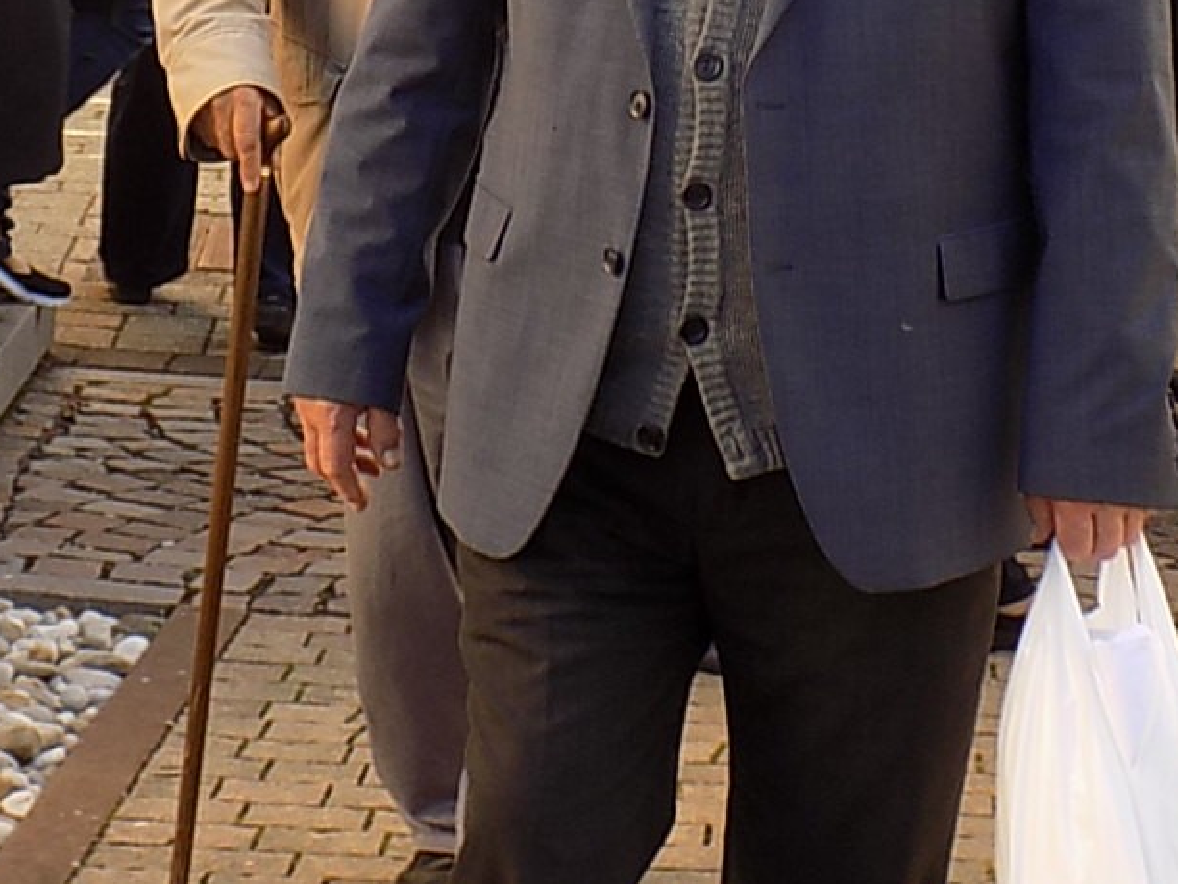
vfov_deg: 9.6
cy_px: 96
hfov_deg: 12.8
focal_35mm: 154
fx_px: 5242
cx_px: 528
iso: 80
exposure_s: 1/100
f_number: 4
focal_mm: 10.5
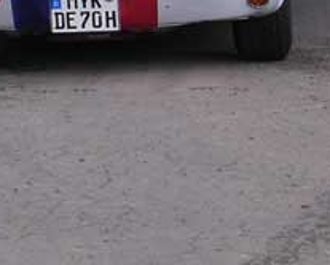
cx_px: 129
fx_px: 2903
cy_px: -14
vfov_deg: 5.2
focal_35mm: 297
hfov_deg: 6.5
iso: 100
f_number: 4.6
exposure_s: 1/115
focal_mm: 15.9
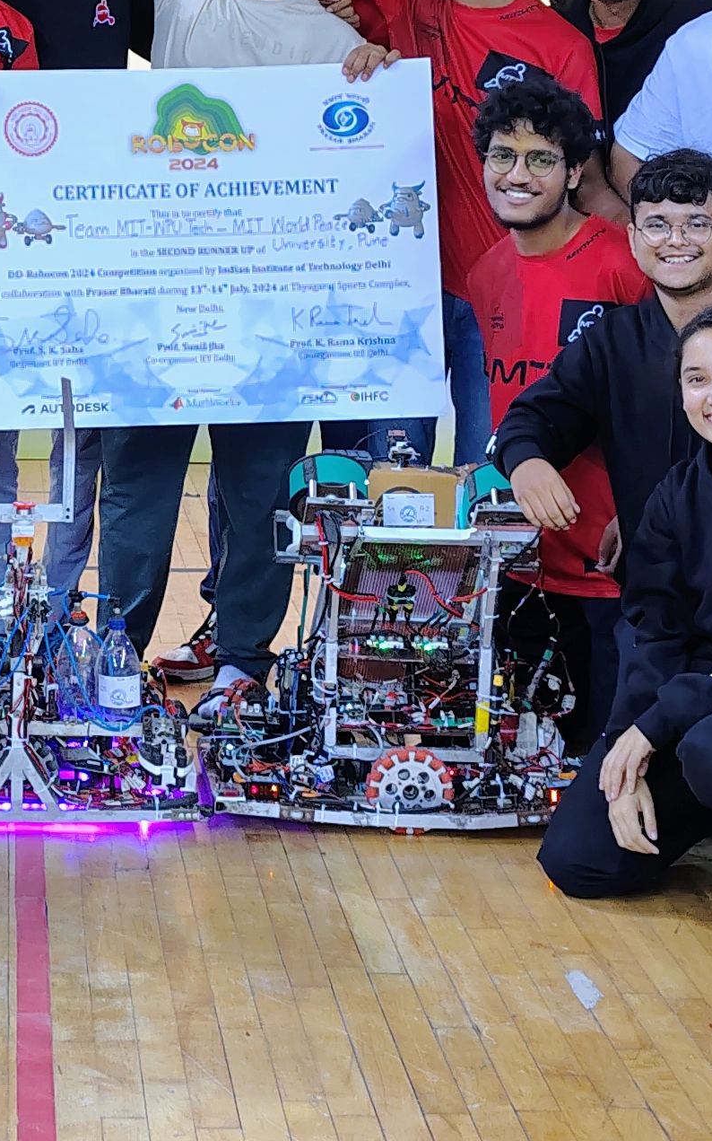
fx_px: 2547
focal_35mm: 82
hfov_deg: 15.6
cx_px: -26
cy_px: 322
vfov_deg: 25.0
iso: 745
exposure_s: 1/50
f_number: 1.8
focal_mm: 5.56
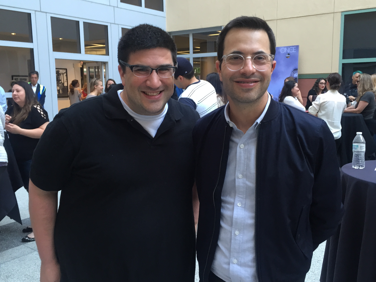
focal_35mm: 29
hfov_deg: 61.7
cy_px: 141
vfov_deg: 48.2
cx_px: 188
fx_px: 315
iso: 80
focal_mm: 4.15
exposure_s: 1/30
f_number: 2.2
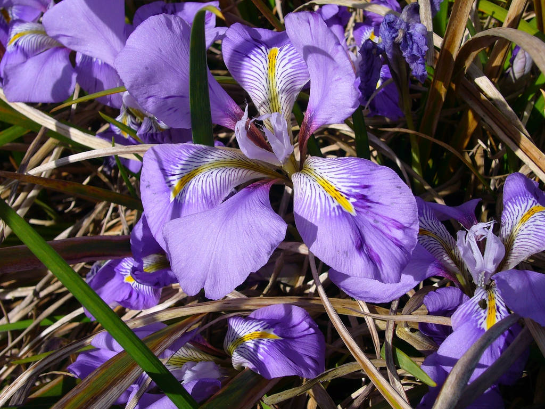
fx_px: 771
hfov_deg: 38.9
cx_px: 272
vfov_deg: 29.7
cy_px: 204
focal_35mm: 49
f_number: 7.1
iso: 80
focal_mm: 8.1
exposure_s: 1/250
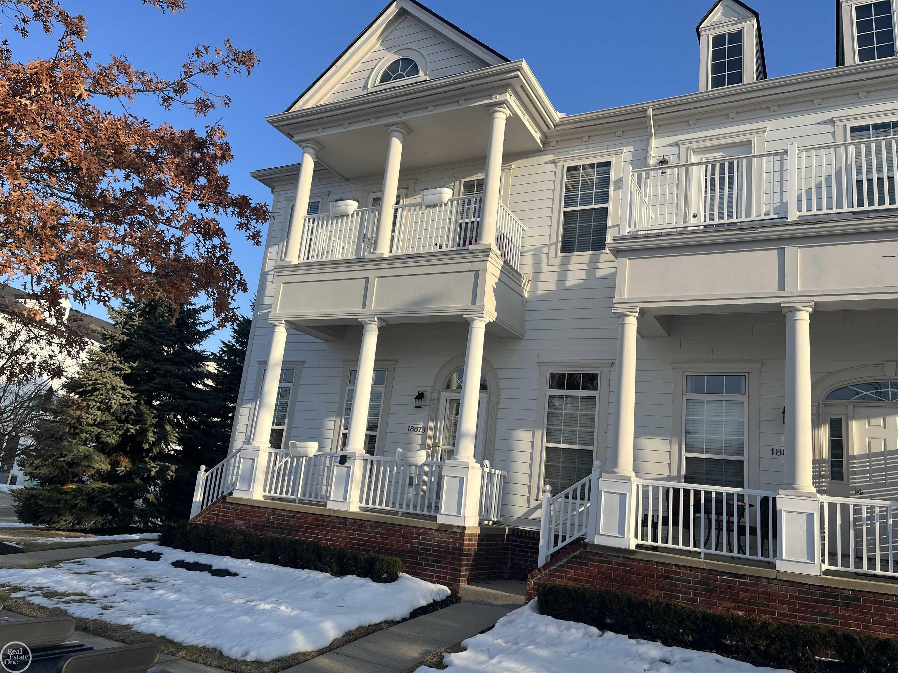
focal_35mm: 26
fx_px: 674
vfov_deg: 53.1
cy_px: 336
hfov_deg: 67.3
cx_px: 449
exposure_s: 1/2463
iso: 50
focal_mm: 5.1
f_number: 1.6
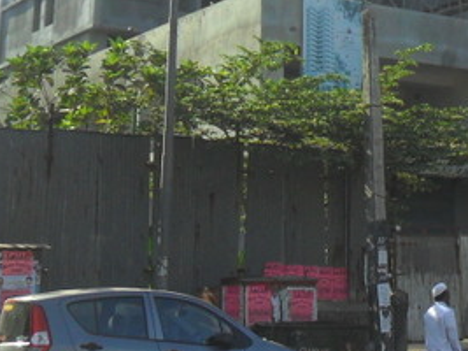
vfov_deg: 17.5
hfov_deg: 23.6
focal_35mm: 81
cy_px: -51
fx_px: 1095
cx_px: 401
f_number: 3.5
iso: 100
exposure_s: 1/750
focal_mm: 4.9
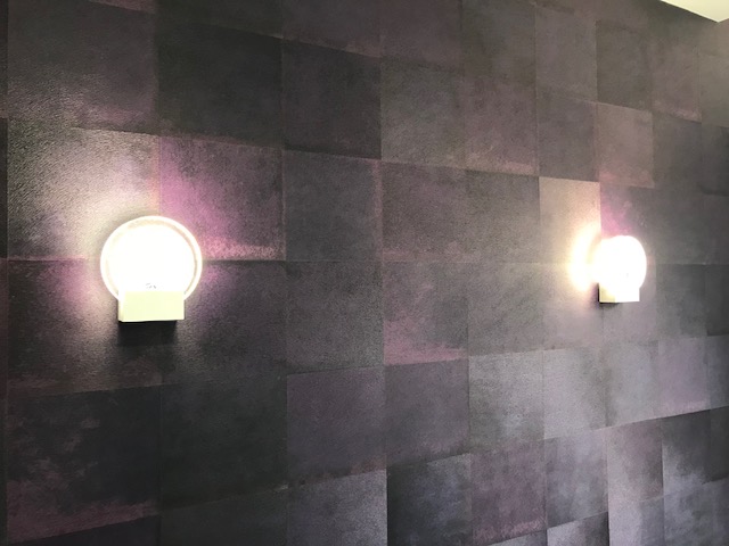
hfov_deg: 63.4
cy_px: 273
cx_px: 364
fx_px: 590
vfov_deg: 49.7
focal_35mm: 28
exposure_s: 1/20
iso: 40
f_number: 1.8
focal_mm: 3.99
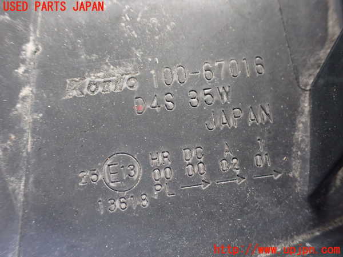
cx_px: 172
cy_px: 128
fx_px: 297
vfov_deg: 46.8
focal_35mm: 30
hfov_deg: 60.0
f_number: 2.3
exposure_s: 1/30
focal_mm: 5.4
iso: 1000
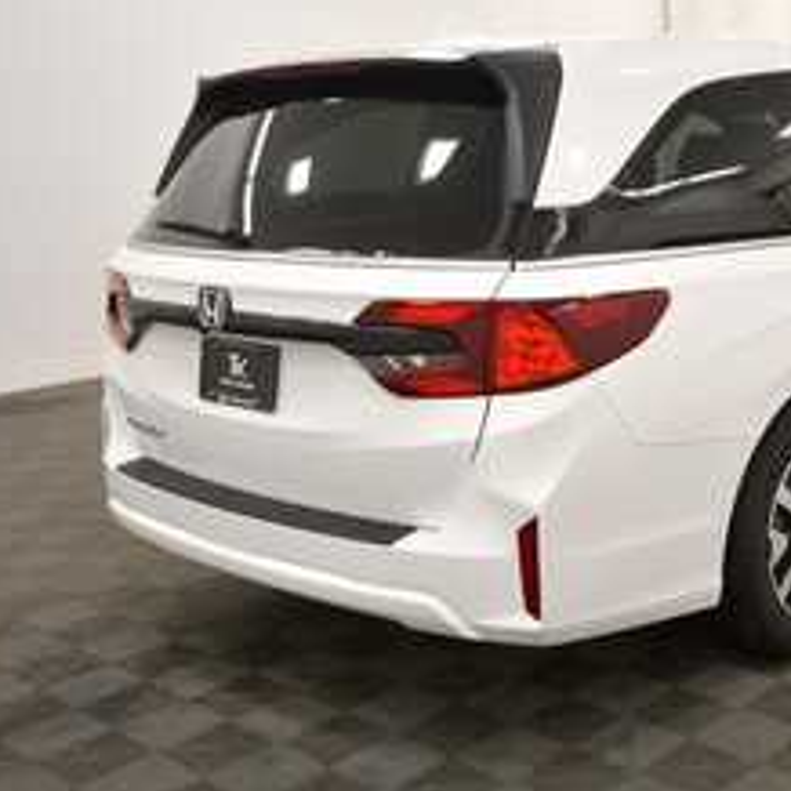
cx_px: 620
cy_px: 348
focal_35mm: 42
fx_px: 1086
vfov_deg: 40.0
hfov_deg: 38.7
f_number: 5.3
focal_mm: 18
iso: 800
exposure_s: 1/200
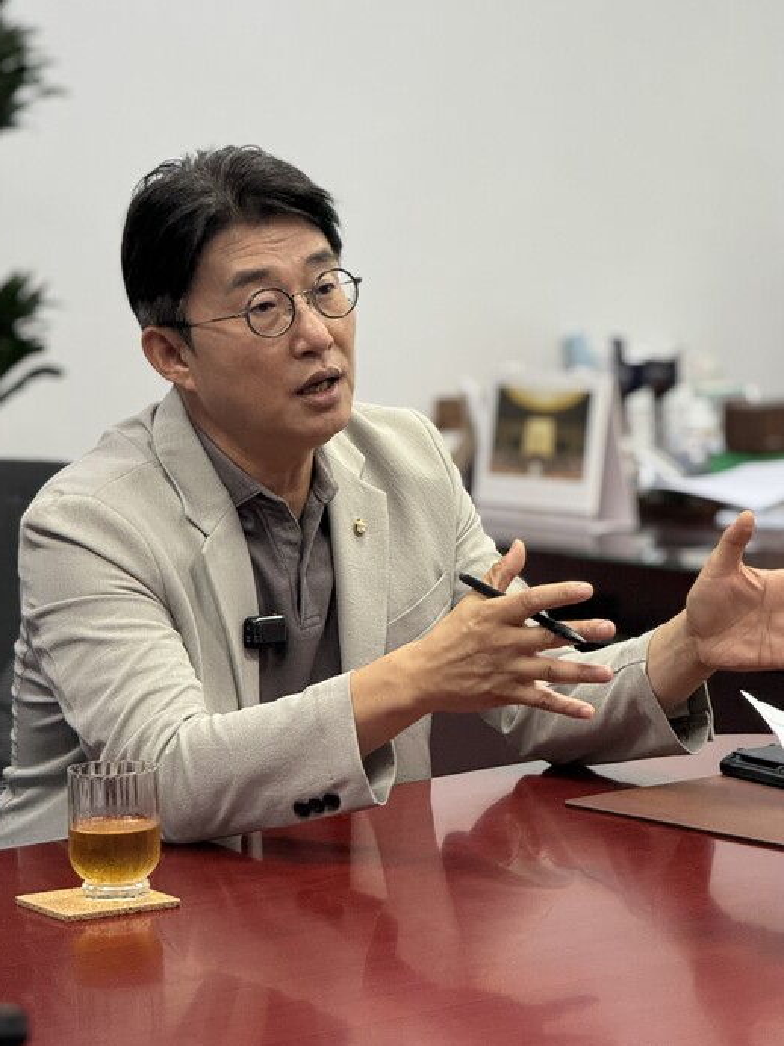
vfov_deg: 14.2
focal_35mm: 139
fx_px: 4199
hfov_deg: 10.7
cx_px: 439
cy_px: 495
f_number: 2.8
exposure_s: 1/120
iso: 200
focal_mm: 15.66
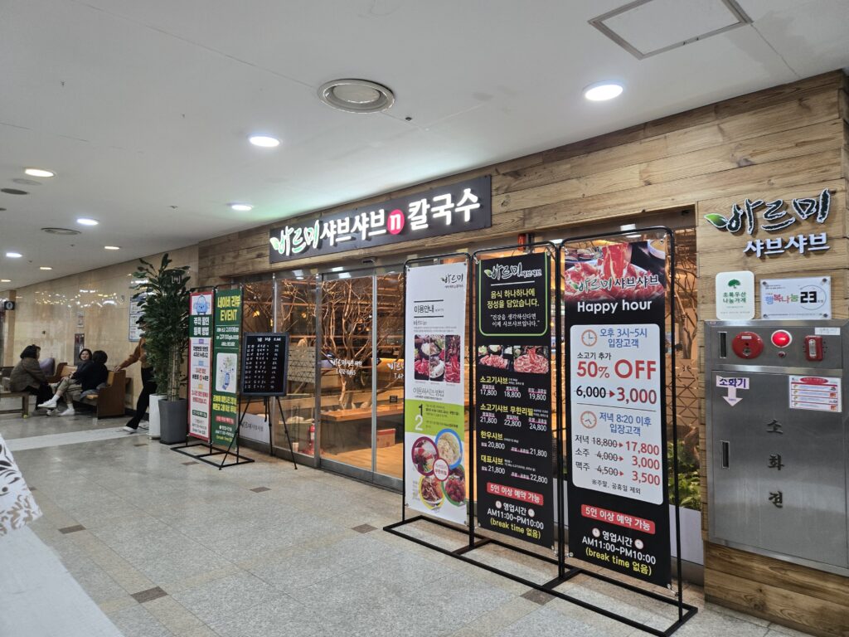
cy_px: 318
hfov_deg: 73.9
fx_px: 564
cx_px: 424
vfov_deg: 58.9
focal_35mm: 23
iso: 250
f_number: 1.8
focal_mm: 5.4
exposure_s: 1/120
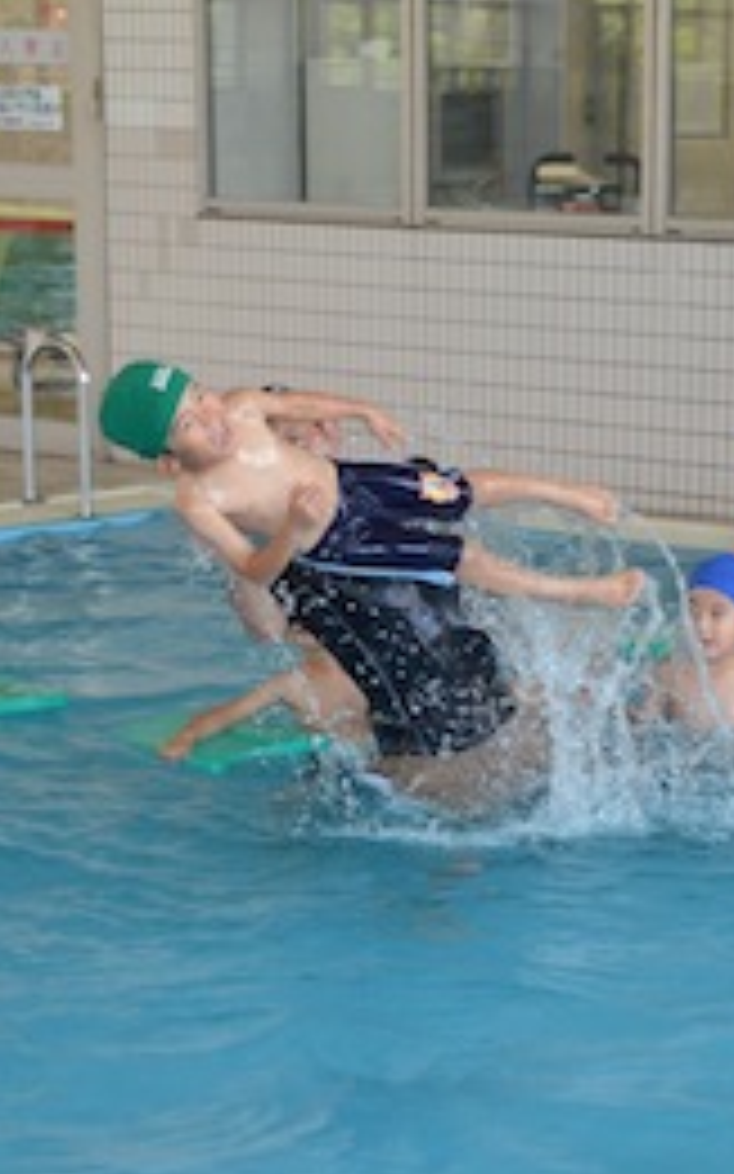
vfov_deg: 20.2
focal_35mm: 103
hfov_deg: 12.6
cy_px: 591
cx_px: 608
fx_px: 3298
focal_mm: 44
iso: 2000
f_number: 4.5
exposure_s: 1/500
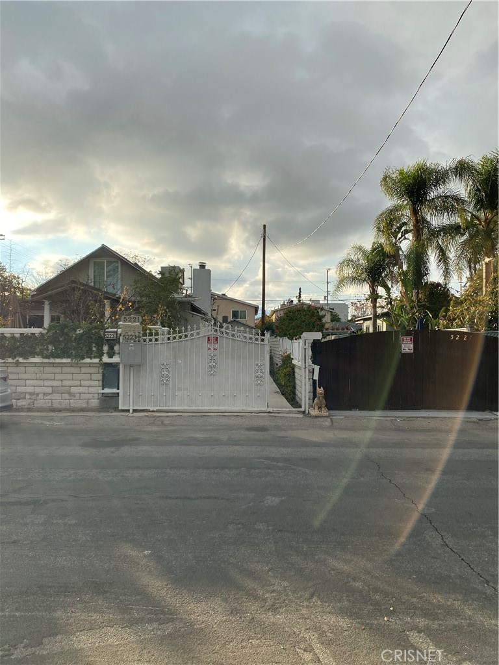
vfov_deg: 67.3
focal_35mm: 26
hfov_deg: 53.1
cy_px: 332
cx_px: 250
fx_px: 500
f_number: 1.8
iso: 32
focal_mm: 4.25
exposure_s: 1/1412
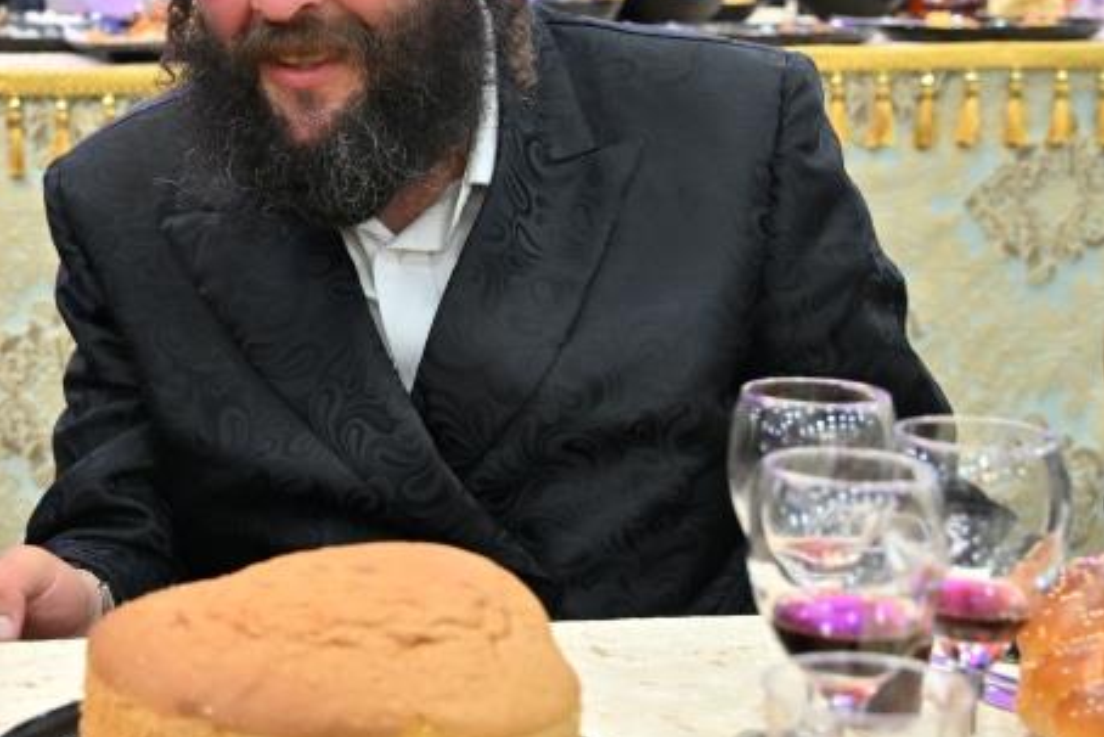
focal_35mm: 79
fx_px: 2423
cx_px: -80
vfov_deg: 17.1
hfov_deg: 24.1
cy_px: 103
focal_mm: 35
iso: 500
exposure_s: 1/160
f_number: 4
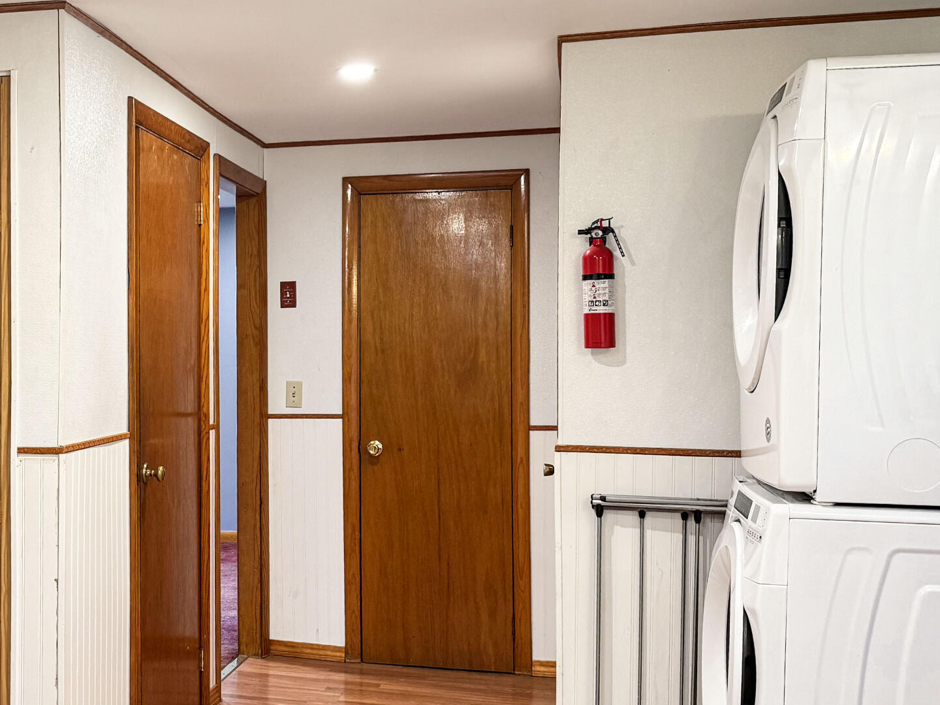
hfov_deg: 36.3
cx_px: 133
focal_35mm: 50
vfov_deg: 29.1
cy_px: 291
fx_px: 1358
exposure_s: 1/60
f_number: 1.78
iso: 200
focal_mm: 6.76
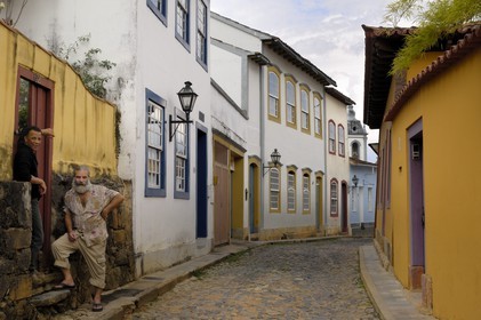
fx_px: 641
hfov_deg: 41.1
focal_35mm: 48
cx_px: 240
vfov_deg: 28.0
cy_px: 160
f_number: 8
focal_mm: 32
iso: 100
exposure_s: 1/160
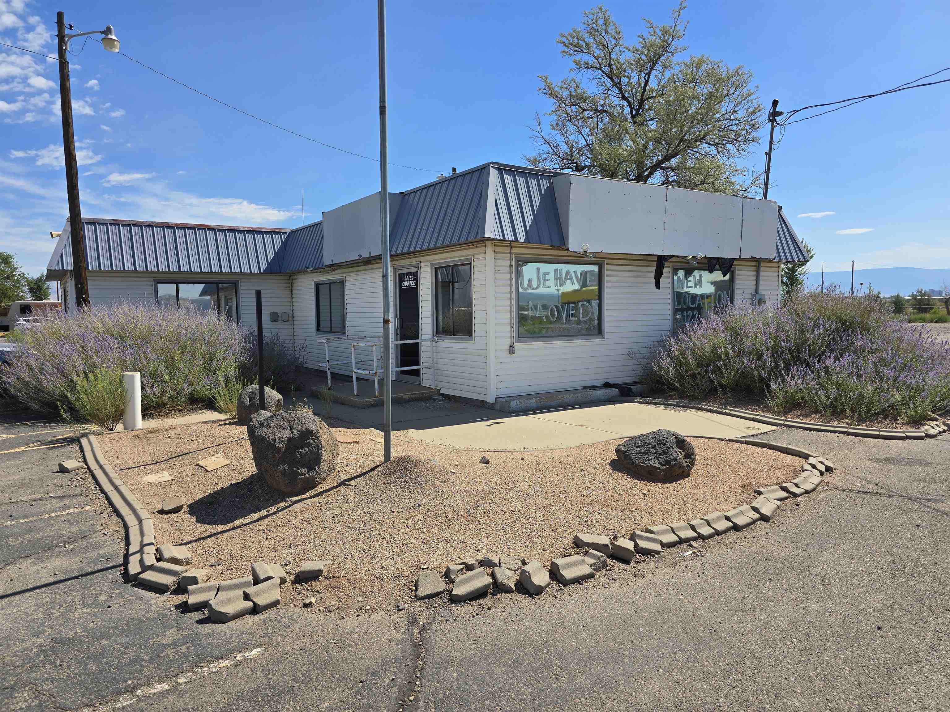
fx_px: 631
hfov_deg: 73.9
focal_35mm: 23
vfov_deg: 58.9
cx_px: 475
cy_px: 356
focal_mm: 6.3
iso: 12
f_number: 1.7
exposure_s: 1/965
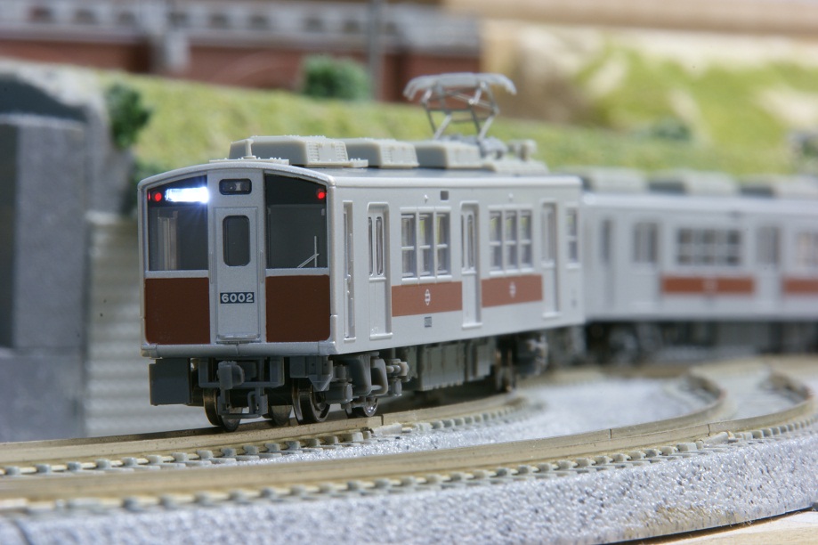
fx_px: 8517
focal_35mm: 375
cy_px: 272
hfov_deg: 5.5
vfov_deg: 3.7
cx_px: 409
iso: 100
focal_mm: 250
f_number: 36
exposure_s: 15
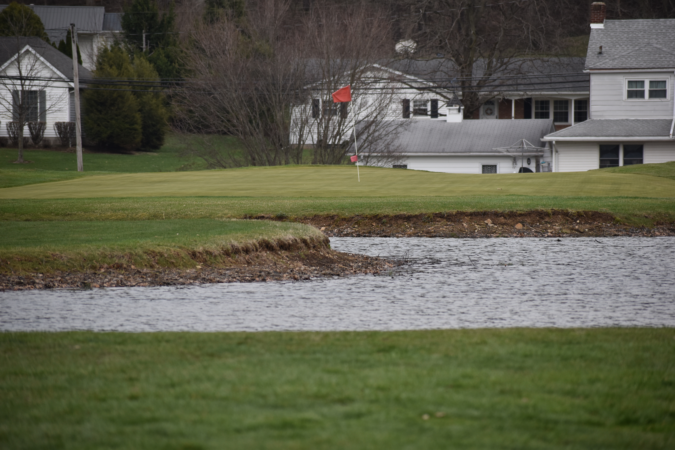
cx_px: 338
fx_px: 5343
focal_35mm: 285
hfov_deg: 7.2
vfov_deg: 4.8
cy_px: 225
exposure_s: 1/1000
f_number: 5.6
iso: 400
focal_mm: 190
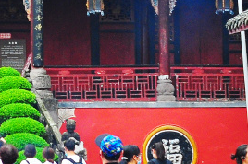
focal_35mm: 161
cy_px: -35
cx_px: -157
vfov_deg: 8.4
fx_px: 1108
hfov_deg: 12.0
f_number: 5
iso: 500
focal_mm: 24
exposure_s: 1/400
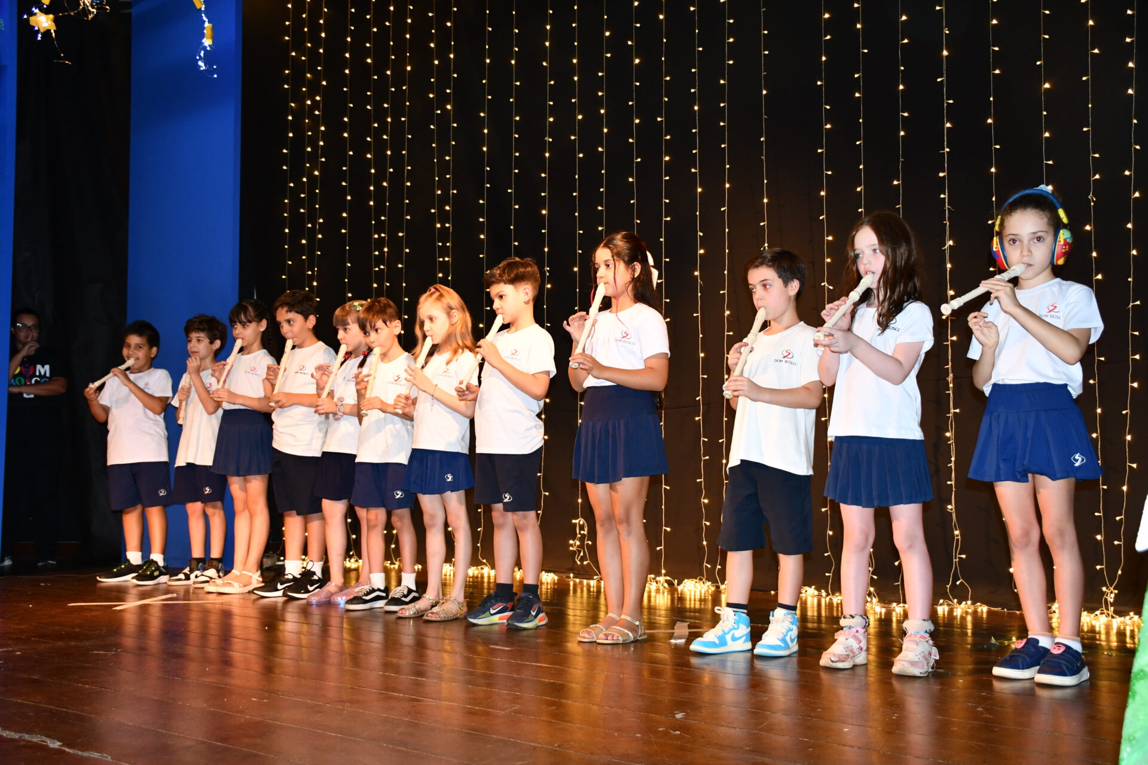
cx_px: 574
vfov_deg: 36.9
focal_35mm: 36
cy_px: 382
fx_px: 1148
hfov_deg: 53.1
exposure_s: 1/60
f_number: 3.8
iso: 1250
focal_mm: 24
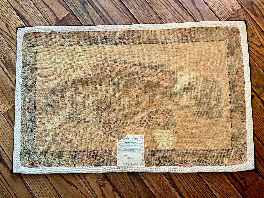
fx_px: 221
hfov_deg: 61.7
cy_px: 99
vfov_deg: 48.2
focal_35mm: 29
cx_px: 132
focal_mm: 3
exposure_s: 1/50
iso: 80
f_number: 1.8
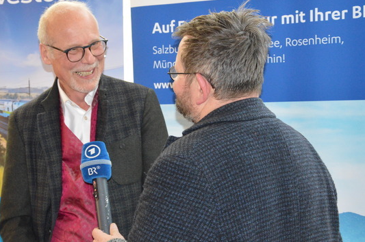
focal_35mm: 76
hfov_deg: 26.7
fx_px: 770
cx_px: 160
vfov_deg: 17.9
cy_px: 115
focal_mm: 38
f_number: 4.5
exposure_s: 1/60
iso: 2200
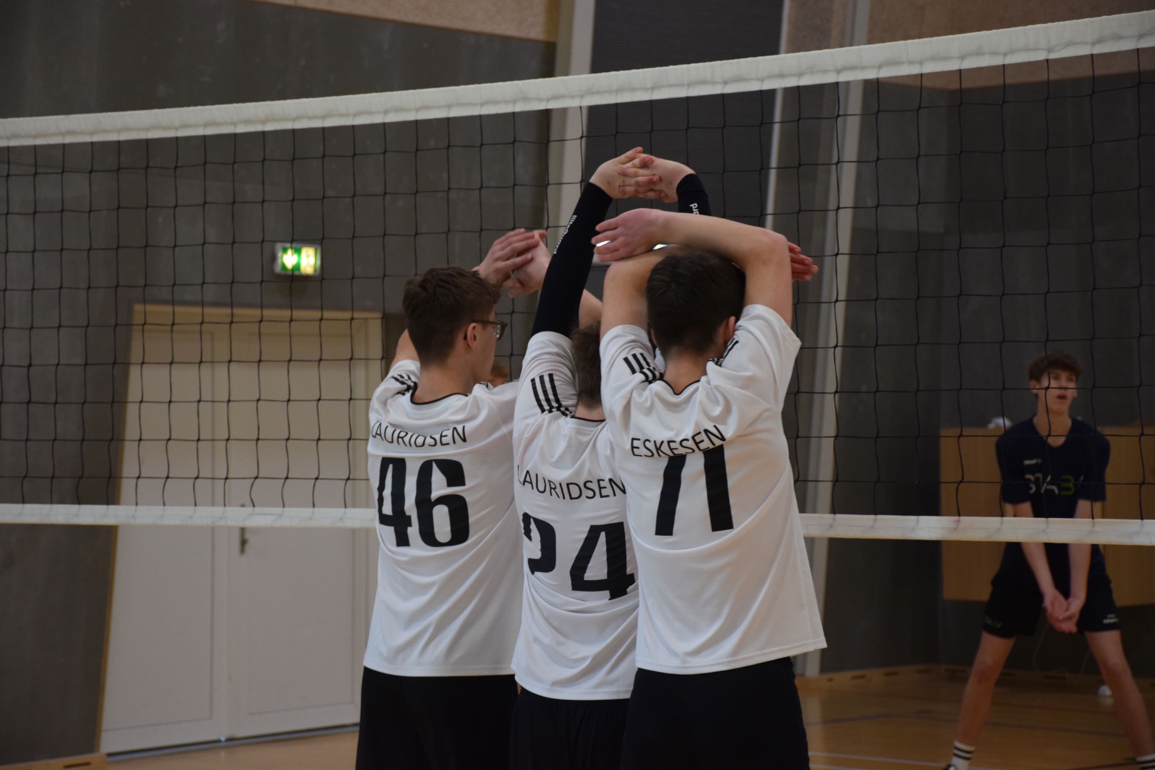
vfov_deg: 13.0
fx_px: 3368
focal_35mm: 105
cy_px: 385
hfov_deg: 19.5
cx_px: 578
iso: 1100
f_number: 5
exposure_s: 1/60
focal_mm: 70
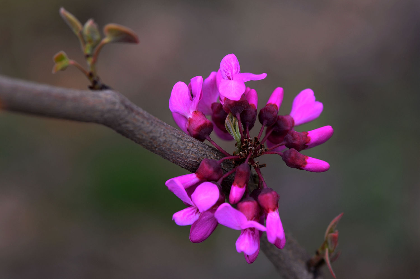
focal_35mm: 158
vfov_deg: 8.7
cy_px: 140
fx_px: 1834
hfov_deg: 13.1
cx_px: 210
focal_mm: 105
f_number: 5.6
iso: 200
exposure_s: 1/180
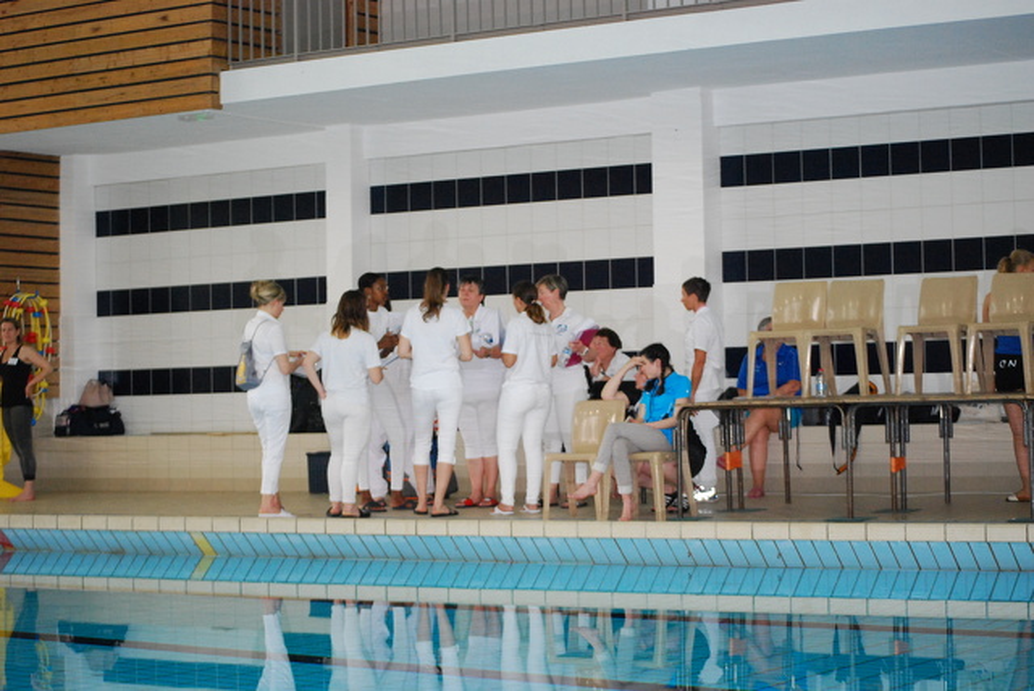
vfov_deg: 16.6
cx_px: 517
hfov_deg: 24.6
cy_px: 346
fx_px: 2372
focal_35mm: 82
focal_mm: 55
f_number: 4
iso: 1250
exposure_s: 1/125
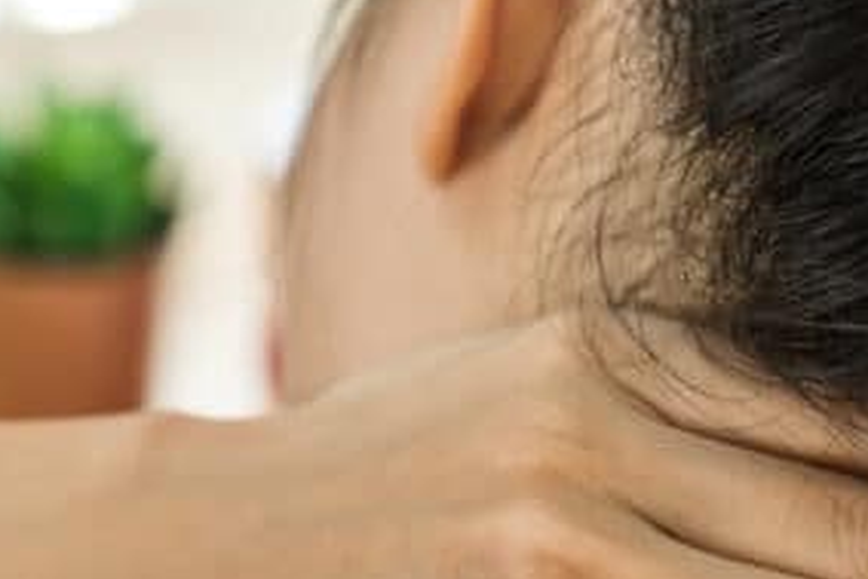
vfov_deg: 7.6
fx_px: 4366
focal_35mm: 181
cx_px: -31
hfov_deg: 11.2
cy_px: 467
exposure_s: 1/30
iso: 200
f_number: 3.5
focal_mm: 50
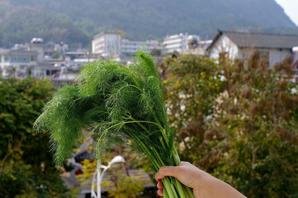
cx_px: 121
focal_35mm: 53
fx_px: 439
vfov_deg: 25.5
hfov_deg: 37.4
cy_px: 99
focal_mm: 43
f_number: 8
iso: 100
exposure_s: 1/100
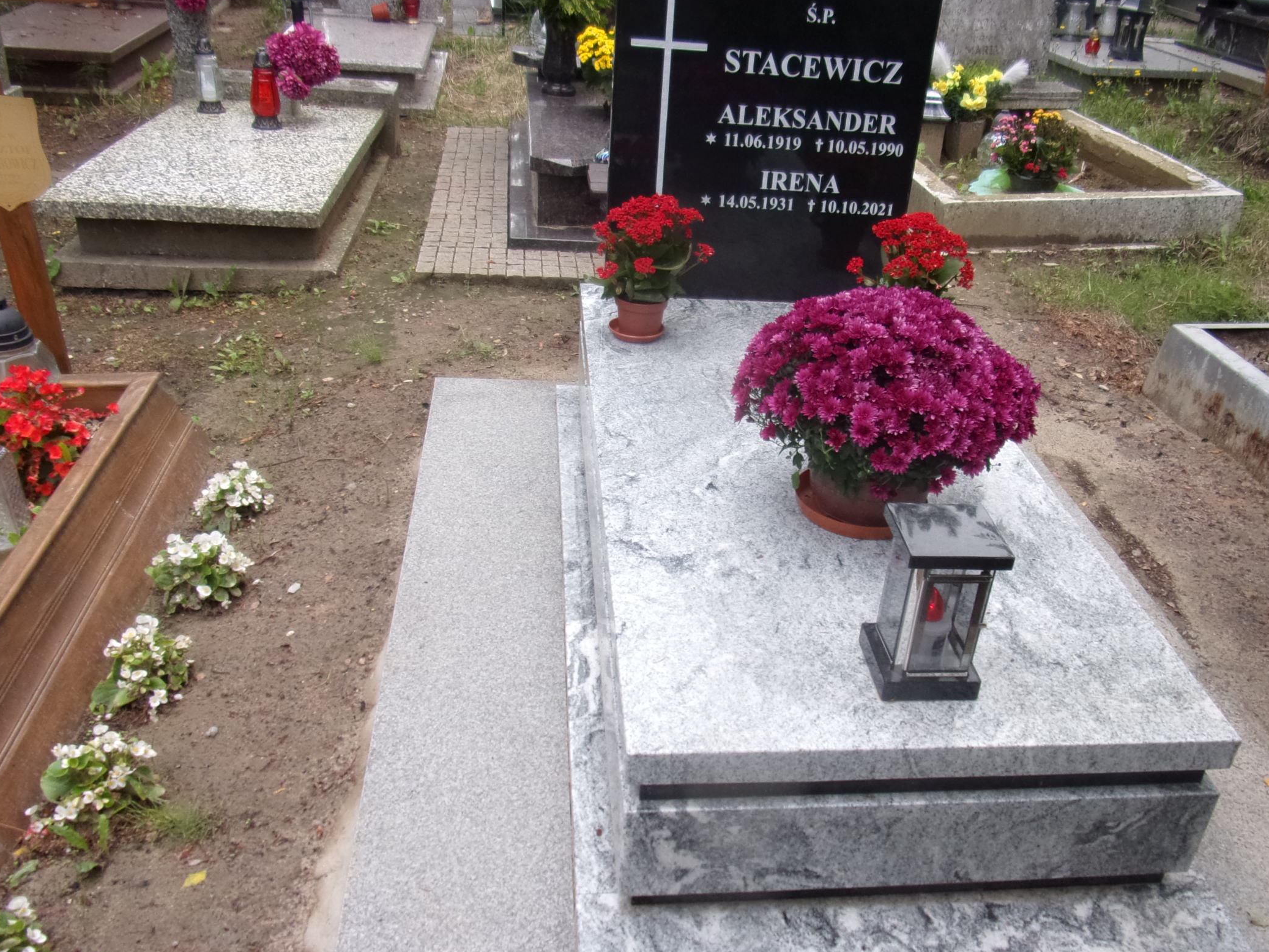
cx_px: 738
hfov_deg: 59.6
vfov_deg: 46.8
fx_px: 1100
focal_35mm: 30
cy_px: 503
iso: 80
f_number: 3.3
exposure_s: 1/125
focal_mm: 4.3
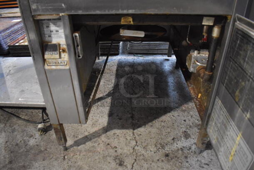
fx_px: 191
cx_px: 127
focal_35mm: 27
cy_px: 85
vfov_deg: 48.0
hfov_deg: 67.3
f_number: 3.5
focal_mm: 18
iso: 3200
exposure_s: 1/30
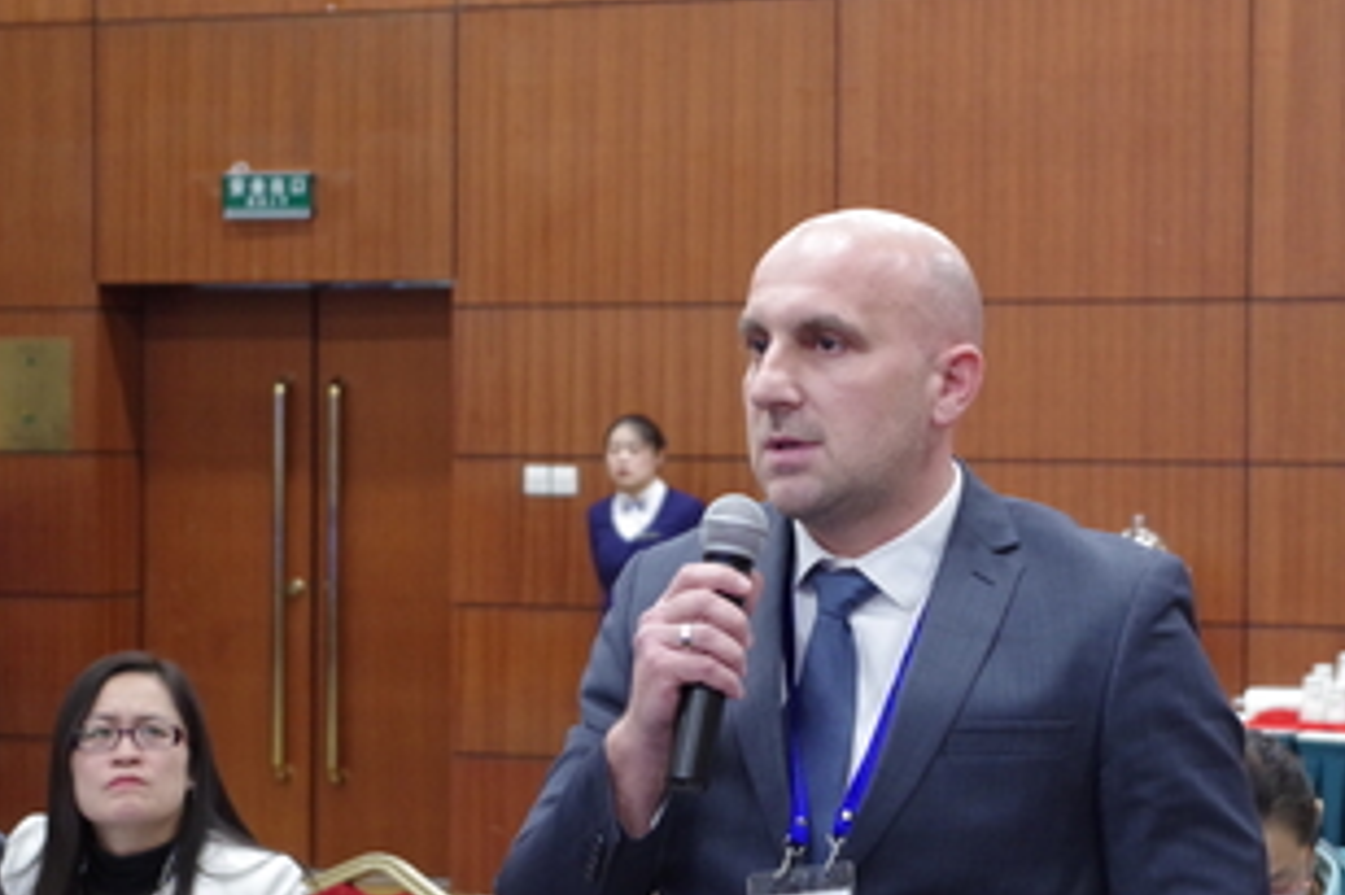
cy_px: 467
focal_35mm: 95
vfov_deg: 14.4
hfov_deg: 21.4
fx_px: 3547
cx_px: 804
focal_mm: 50
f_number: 5.6
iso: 3200
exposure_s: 1/40
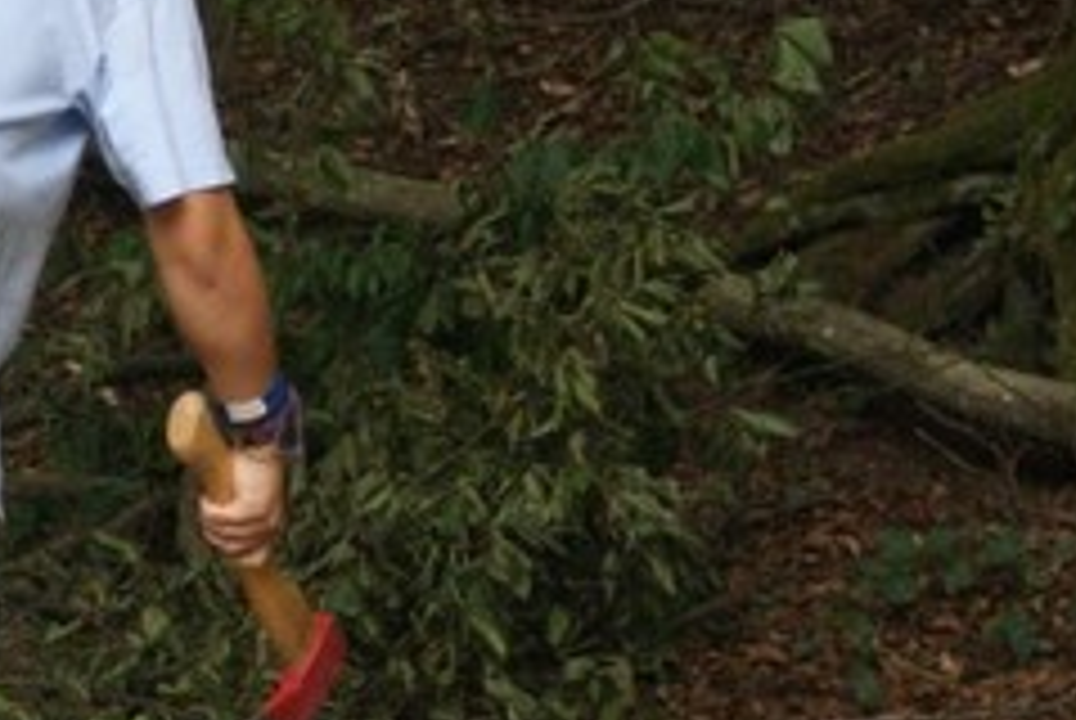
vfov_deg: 5.5
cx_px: -135
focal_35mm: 251
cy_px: 160
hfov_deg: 8.1
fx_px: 7511
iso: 400
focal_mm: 50
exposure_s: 1/250
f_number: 5.6
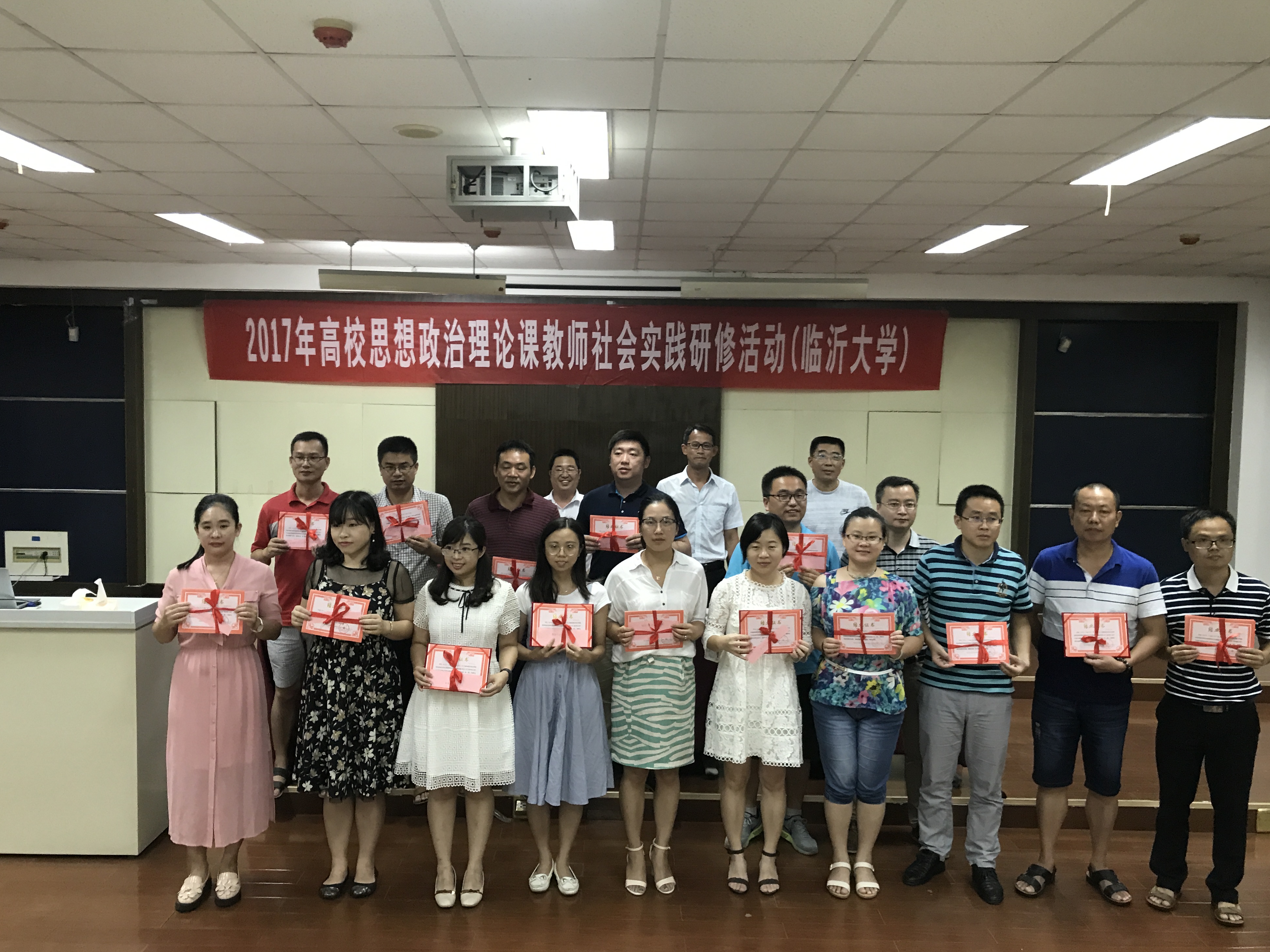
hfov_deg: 61.6
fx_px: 1064
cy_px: 479
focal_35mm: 29
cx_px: 614
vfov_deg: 48.2
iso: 64
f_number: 1.8
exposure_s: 1/17
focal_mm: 3.99
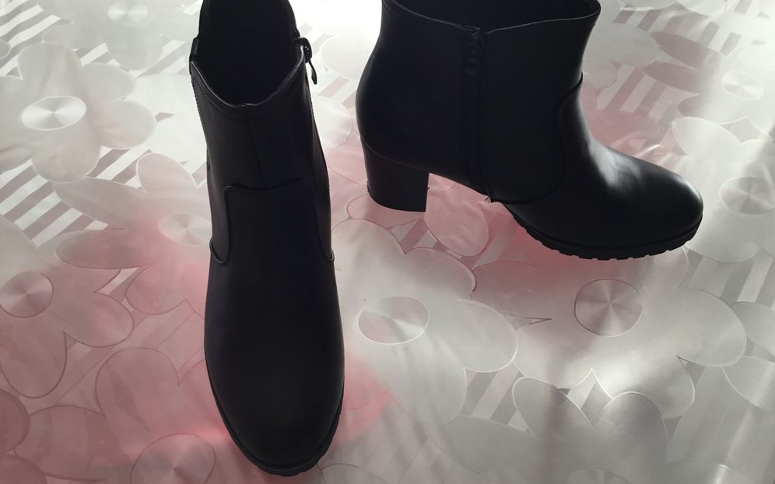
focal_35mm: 33
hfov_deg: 58.2
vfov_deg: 38.3
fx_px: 697
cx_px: 388
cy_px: 244
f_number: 2.4
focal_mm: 3.3
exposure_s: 1/100
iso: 32
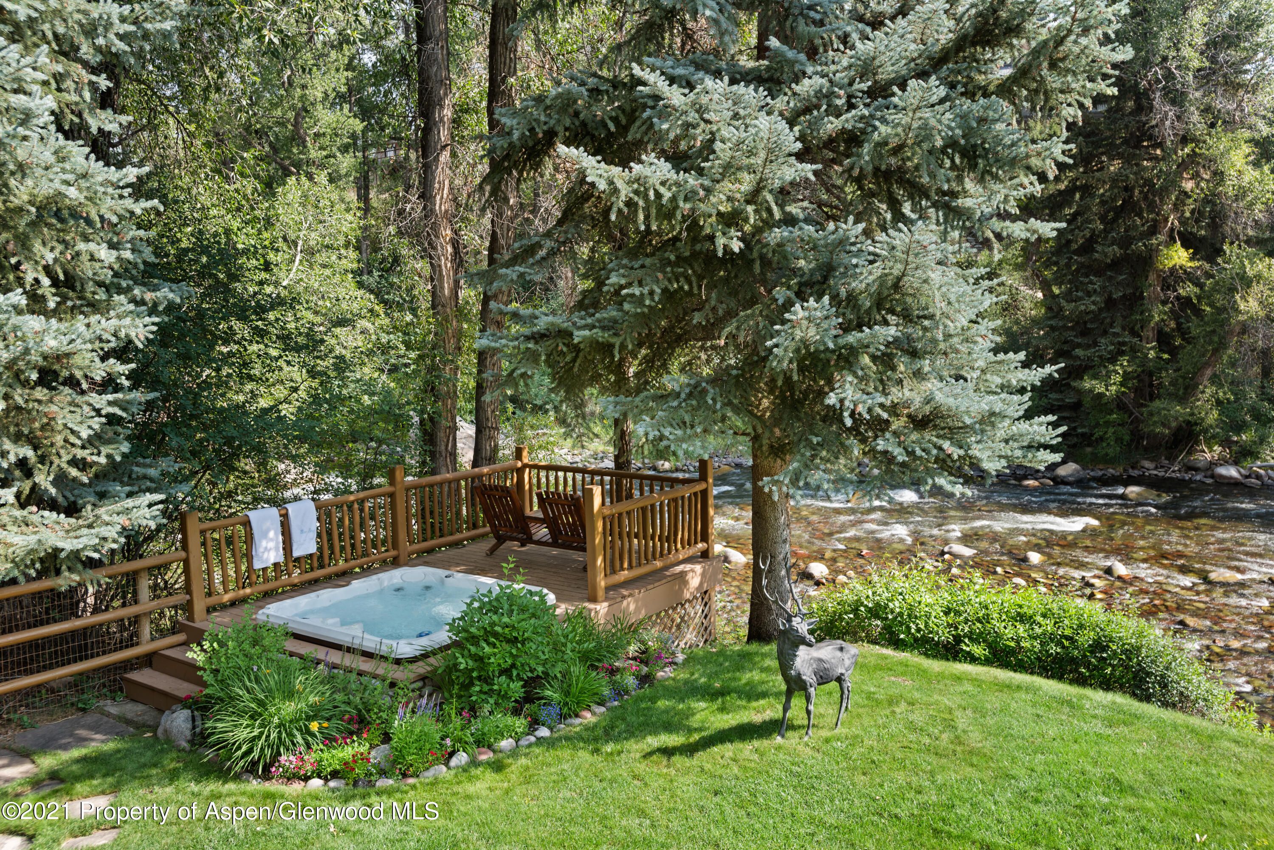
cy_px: 425
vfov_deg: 43.6
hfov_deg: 61.9
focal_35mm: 30
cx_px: 637
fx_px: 1062
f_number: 7.1
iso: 100
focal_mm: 30
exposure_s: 1/20
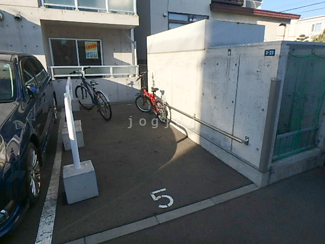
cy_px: 122
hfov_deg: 79.0
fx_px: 197
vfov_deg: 63.4
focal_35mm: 21
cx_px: 162
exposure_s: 1/800
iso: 125
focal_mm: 3.7
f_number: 3.5
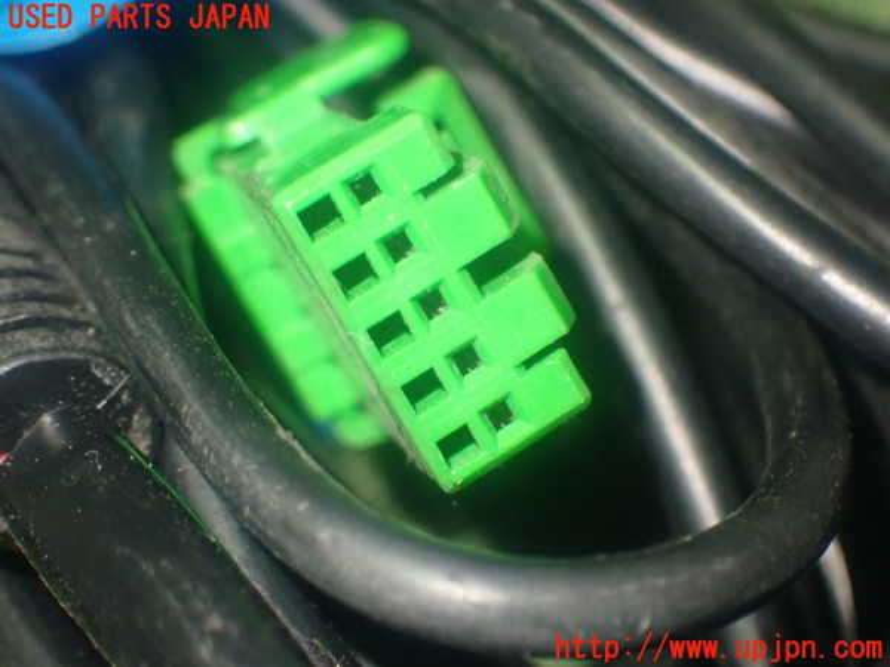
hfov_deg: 22.3
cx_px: 445
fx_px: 2263
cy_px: 334
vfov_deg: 16.8
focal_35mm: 88
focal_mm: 15.66
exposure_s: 1/25
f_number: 4.5
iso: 800
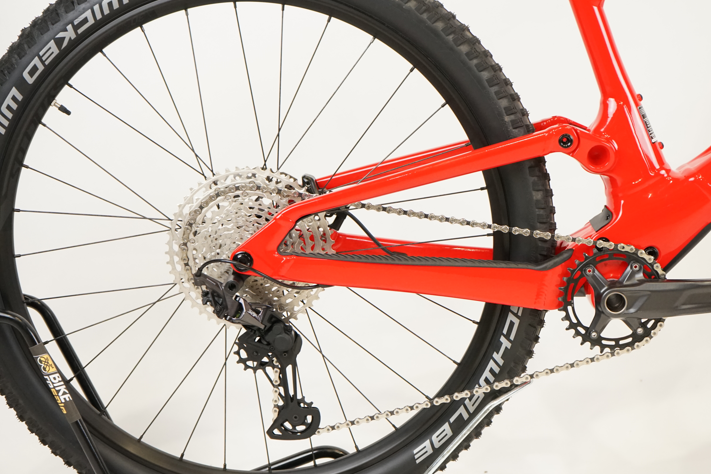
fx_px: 1343
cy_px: 267
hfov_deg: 29.6
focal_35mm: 68
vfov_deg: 20.0
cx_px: 439
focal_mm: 55
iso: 2500
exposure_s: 1/200
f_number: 5.6
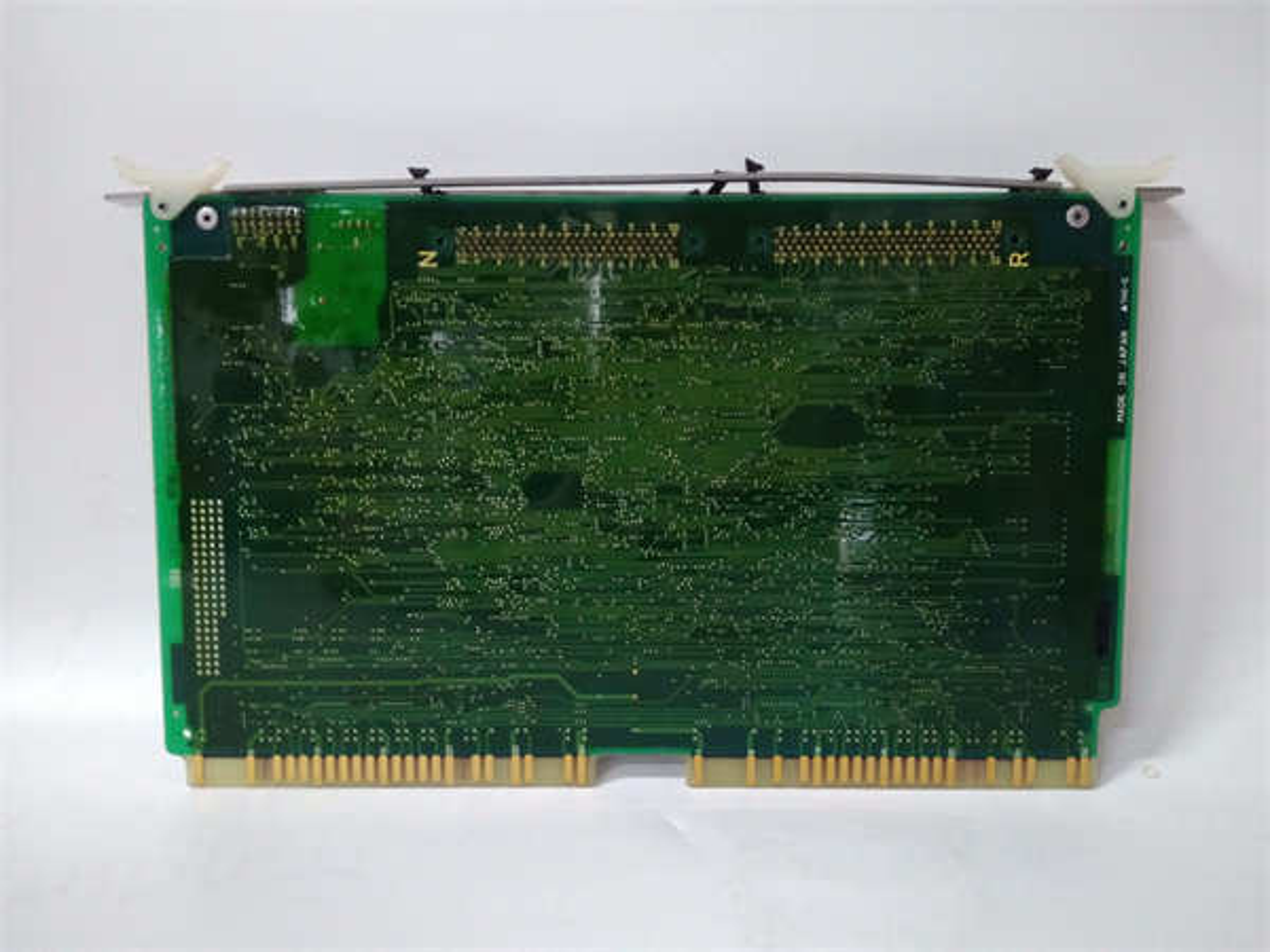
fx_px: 991
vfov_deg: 51.4
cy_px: 476
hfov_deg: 65.3
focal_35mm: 27
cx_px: 635
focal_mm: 3.79
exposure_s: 1/33
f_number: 2
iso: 716
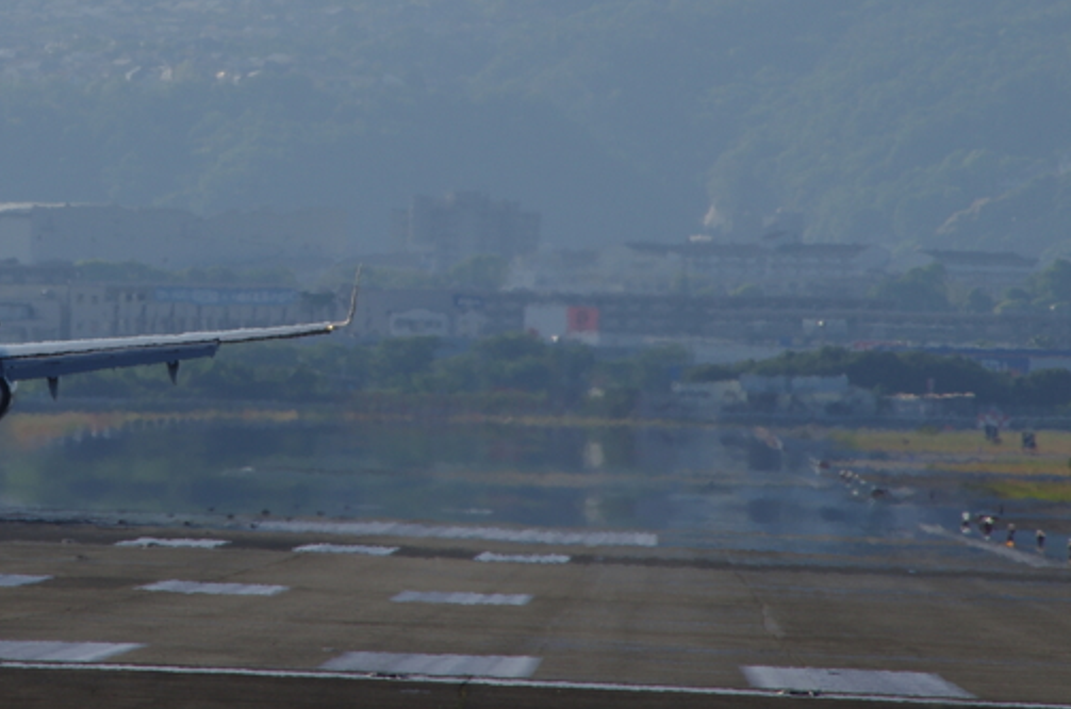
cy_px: 128
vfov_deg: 1.5
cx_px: 155
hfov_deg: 2.3
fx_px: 27220
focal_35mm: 917
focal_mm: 300
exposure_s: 1/125
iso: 100
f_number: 14
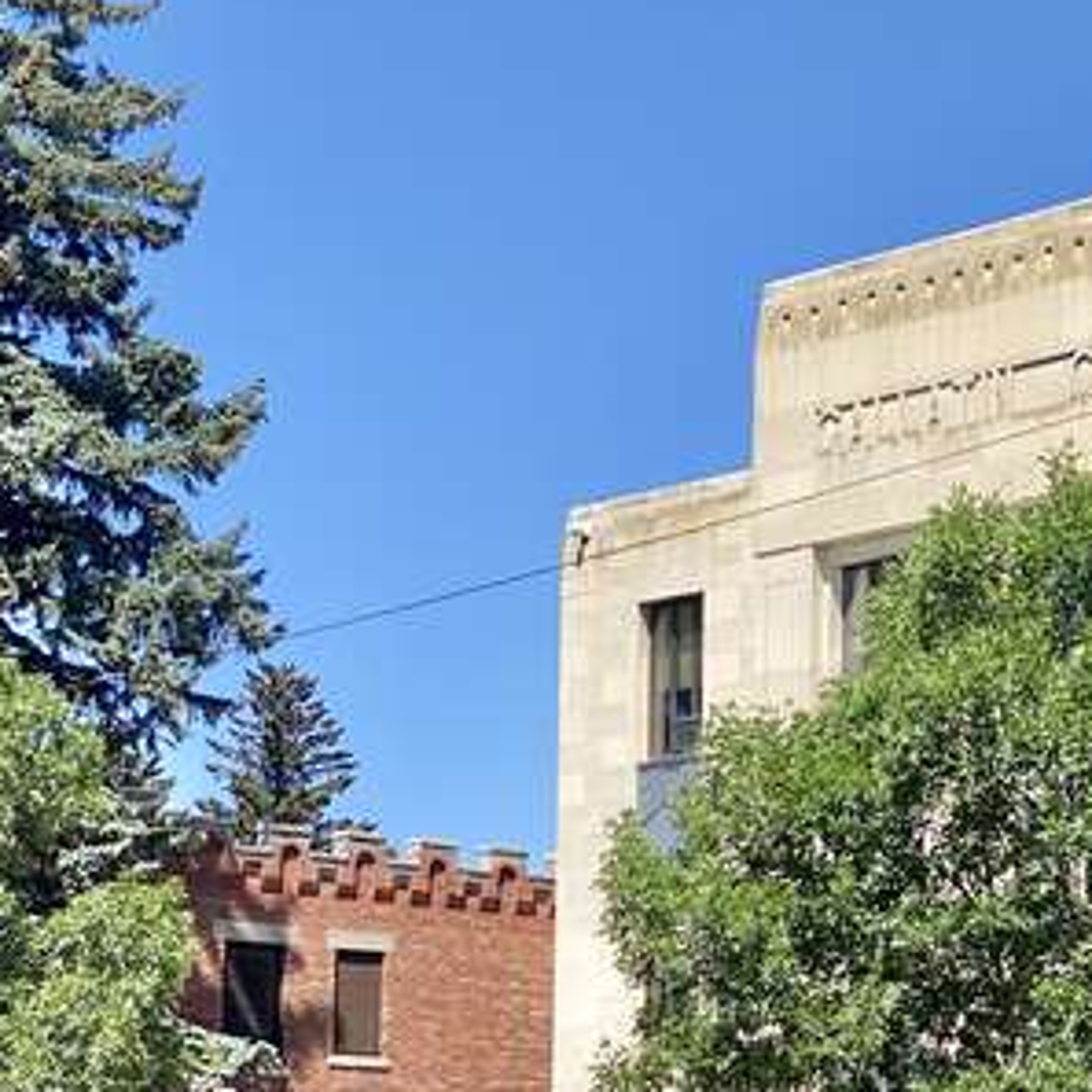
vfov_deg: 14.0
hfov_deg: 13.5
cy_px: 938
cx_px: 1441
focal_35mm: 124
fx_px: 4426
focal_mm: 6
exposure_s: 1/1142
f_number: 2
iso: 20
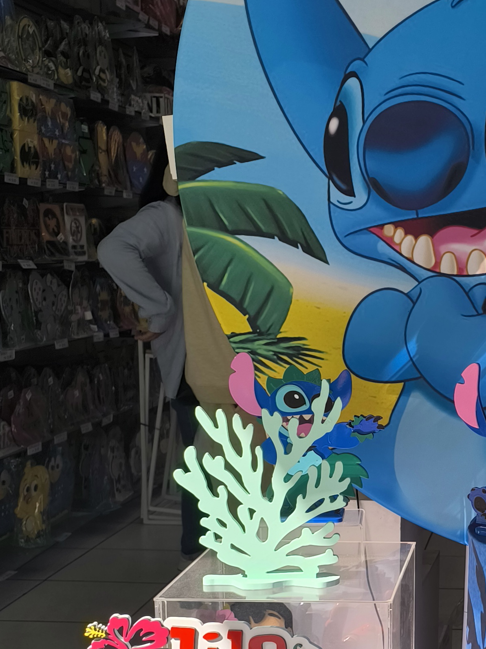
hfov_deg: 22.6
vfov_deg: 32.3
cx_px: 603
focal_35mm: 59
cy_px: 451
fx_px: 1105
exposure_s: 1/304
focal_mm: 6.14
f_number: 1.65
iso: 50
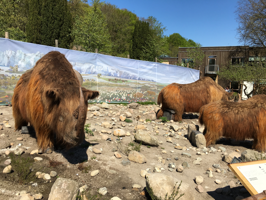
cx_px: 133
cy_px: 100
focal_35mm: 29
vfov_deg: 48.2
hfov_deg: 61.7
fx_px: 223
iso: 25
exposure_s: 1/1709
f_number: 2.2
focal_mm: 4.15
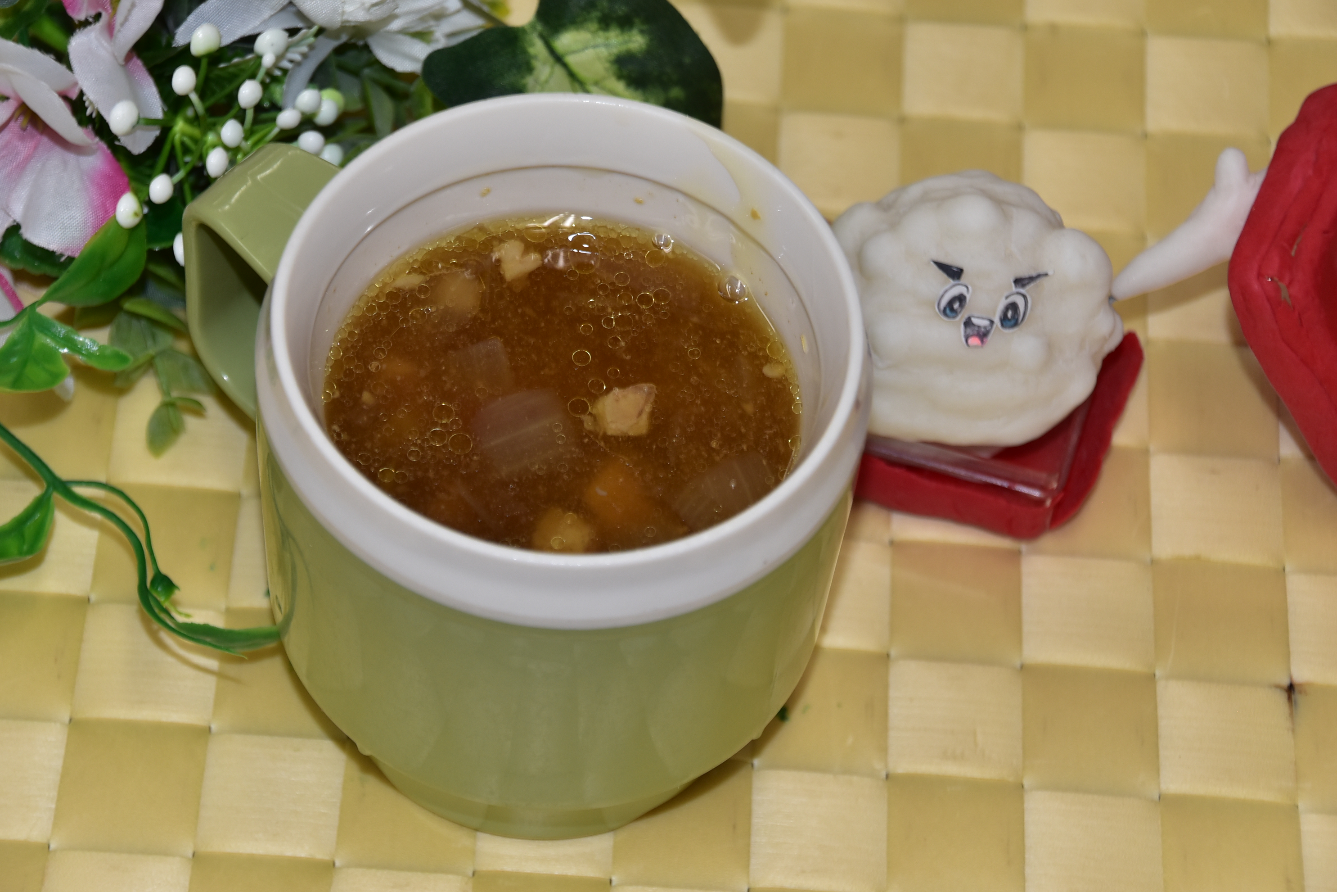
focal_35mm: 129
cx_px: 666
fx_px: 4772
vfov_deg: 10.7
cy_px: 445
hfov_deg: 15.9
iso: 400
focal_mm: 85
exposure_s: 1/100
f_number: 5.6
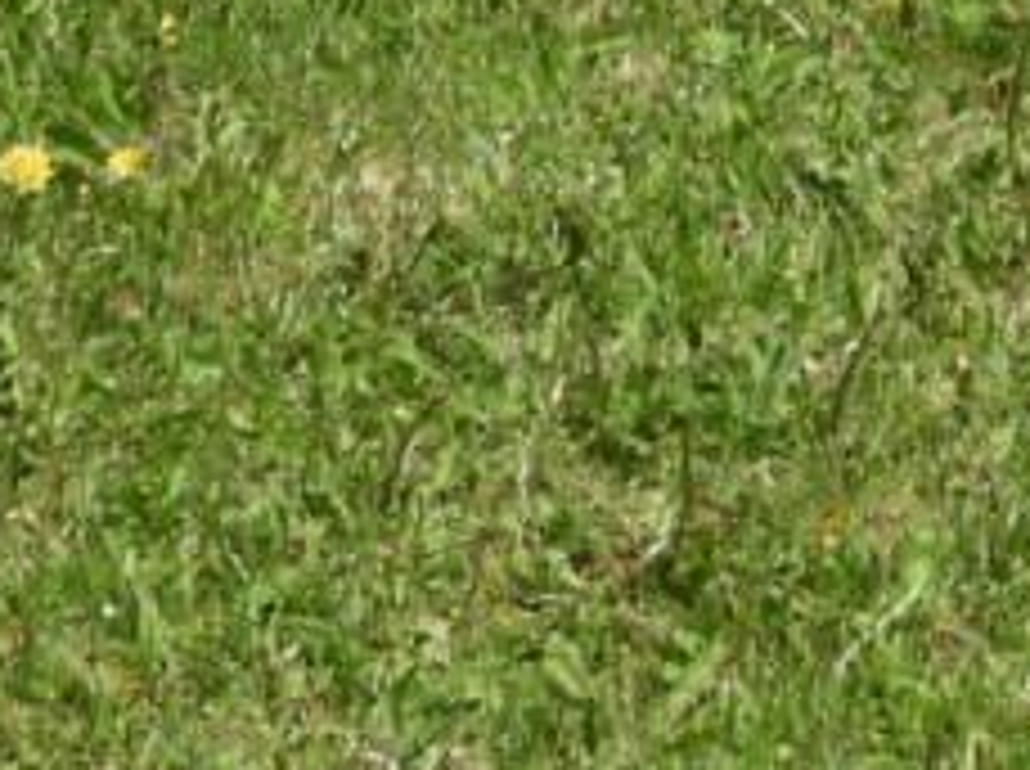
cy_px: -1572
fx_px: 9358
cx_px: 810
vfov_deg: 4.5
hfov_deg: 6.3
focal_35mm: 315
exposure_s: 1/1000
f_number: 4
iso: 100
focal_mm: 8.1
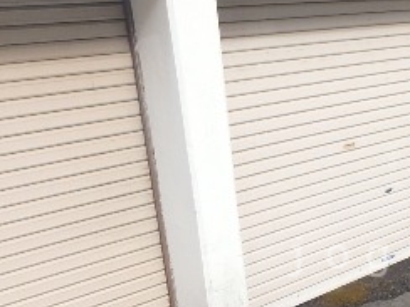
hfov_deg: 32.4
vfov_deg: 26.0
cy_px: 257
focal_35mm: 55
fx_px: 651
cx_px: 403
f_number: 3.5
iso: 125
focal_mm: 3.7
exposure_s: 1/800
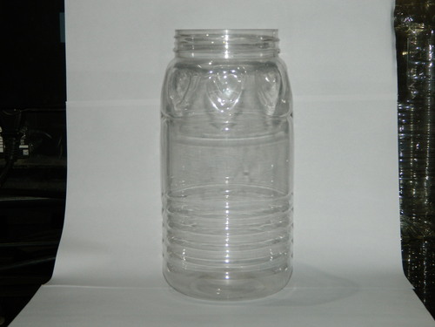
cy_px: 164
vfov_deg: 21.0
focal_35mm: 70
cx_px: 218
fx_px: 880
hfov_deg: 27.8
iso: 200
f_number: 4
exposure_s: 1/50
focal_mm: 12.6
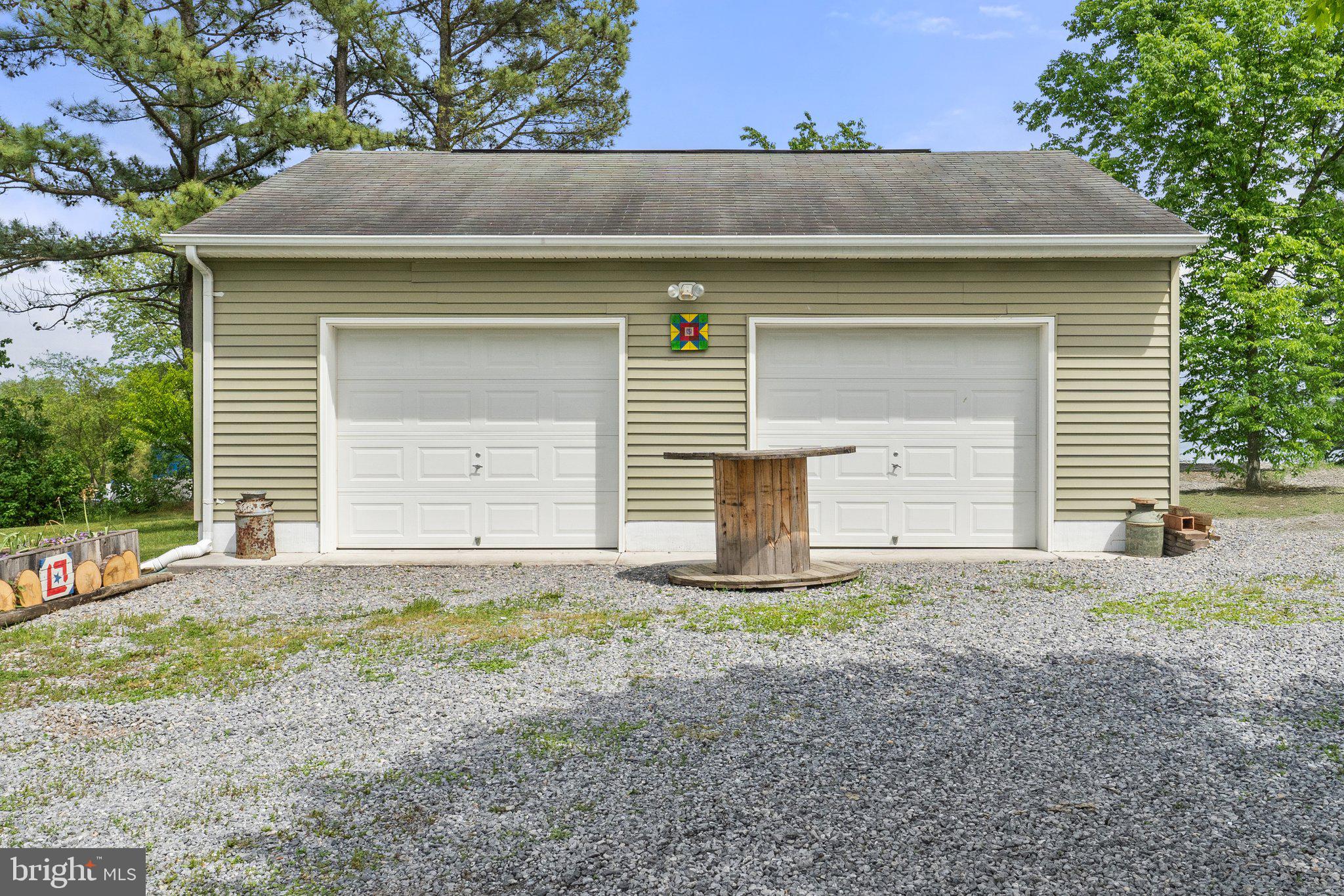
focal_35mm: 30
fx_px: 1120
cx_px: 672
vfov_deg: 43.6
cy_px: 448
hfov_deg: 61.9
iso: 640
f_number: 8
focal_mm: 20
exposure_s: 1/1600
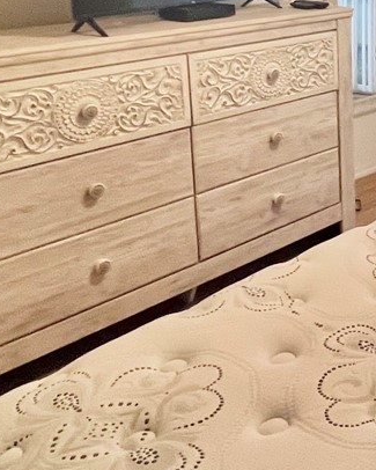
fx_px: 695
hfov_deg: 25.0
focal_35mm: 50
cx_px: 524
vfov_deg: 35.5
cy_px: 61
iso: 400
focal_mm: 1.57
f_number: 1.8
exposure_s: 1/60
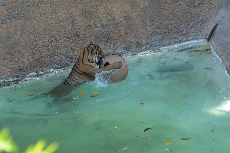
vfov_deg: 10.7
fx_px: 813
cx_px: 115
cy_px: 76
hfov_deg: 16.1
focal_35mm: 128
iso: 800
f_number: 4
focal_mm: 85
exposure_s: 1/640
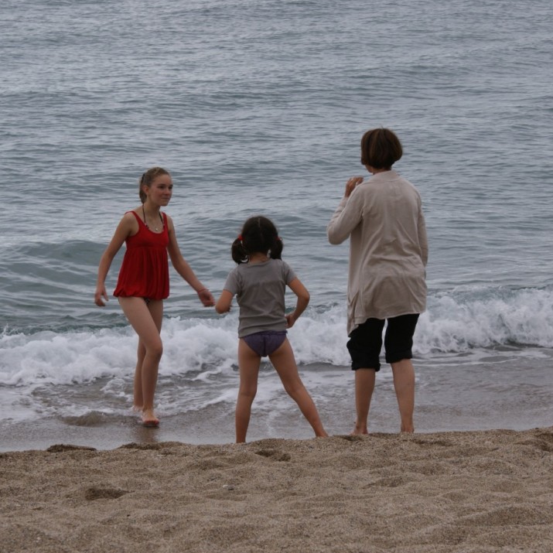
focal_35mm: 107
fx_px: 1934
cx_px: 266
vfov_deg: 16.3
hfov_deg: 16.3
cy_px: 280
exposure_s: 1/100
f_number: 9
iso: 100
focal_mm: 50
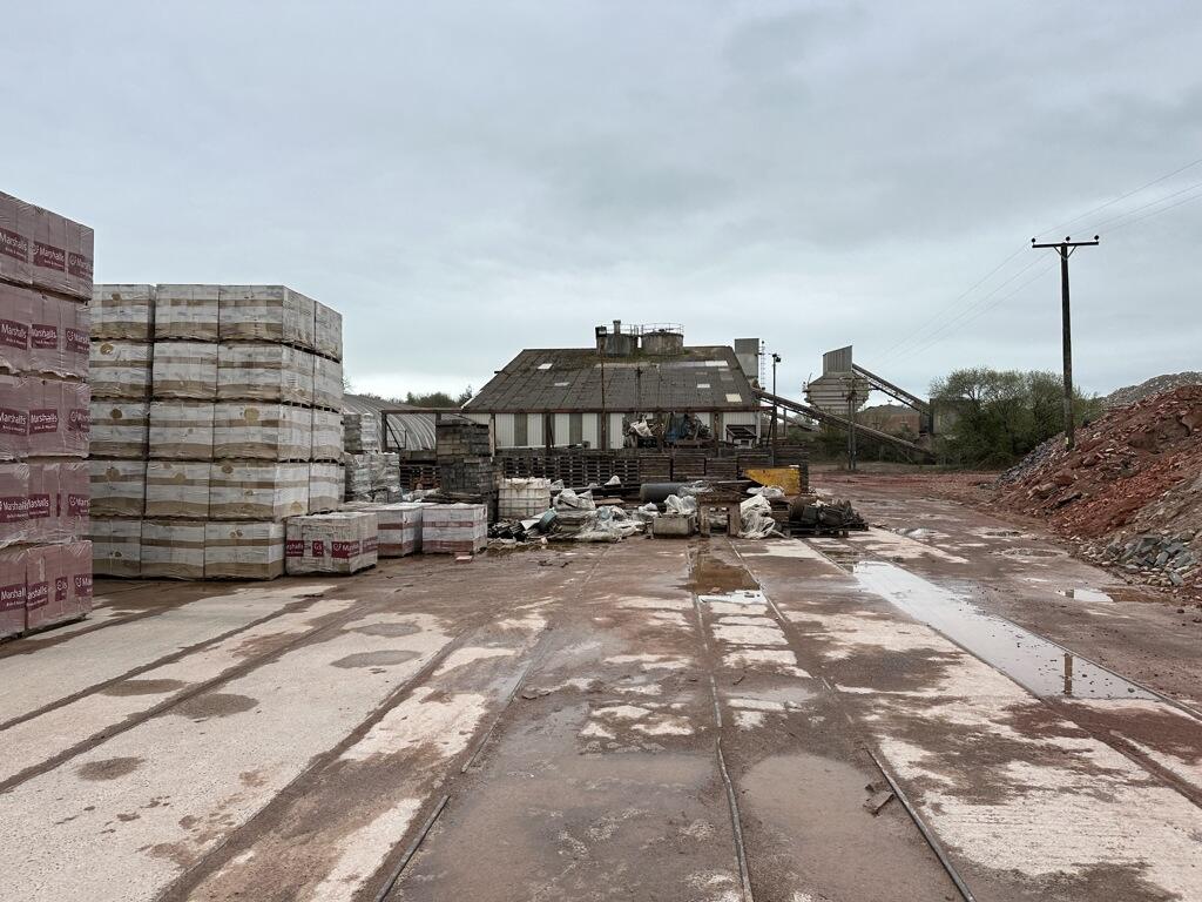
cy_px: 451
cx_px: 601
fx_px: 833
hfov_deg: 71.6
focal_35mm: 24
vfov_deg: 56.8
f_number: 1.78
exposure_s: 1/2252
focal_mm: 6.86
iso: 80
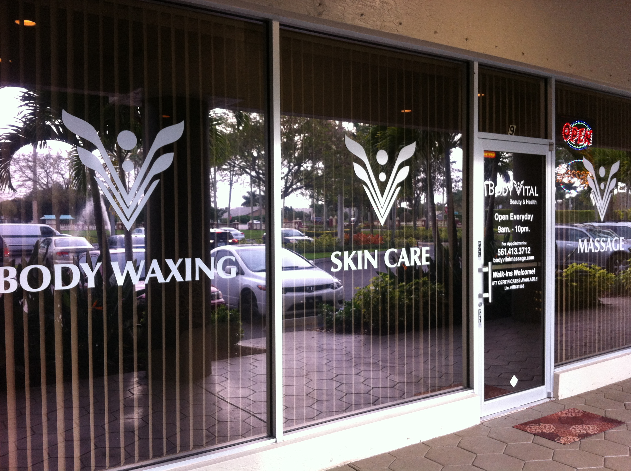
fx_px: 637
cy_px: 236
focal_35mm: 35
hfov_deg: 52.7
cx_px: 316
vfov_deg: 40.6
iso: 100
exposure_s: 1/60
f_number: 2.8
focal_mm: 3.85
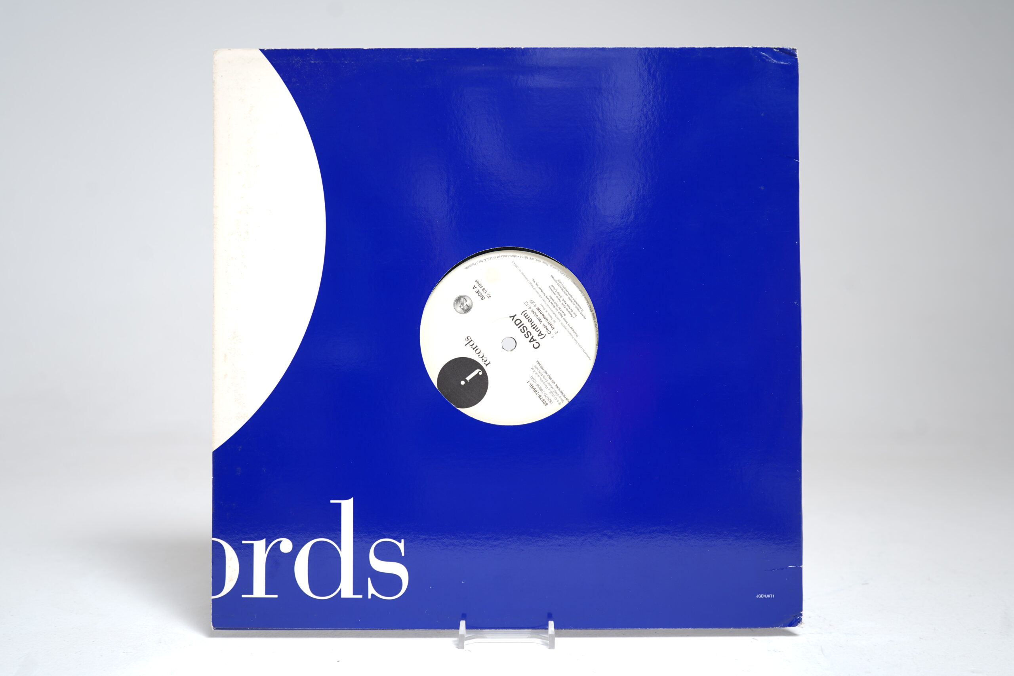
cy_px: 338
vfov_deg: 43.6
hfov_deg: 61.9
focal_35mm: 30
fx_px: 845
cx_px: 507
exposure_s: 1/2.5
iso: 64
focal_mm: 30
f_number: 5
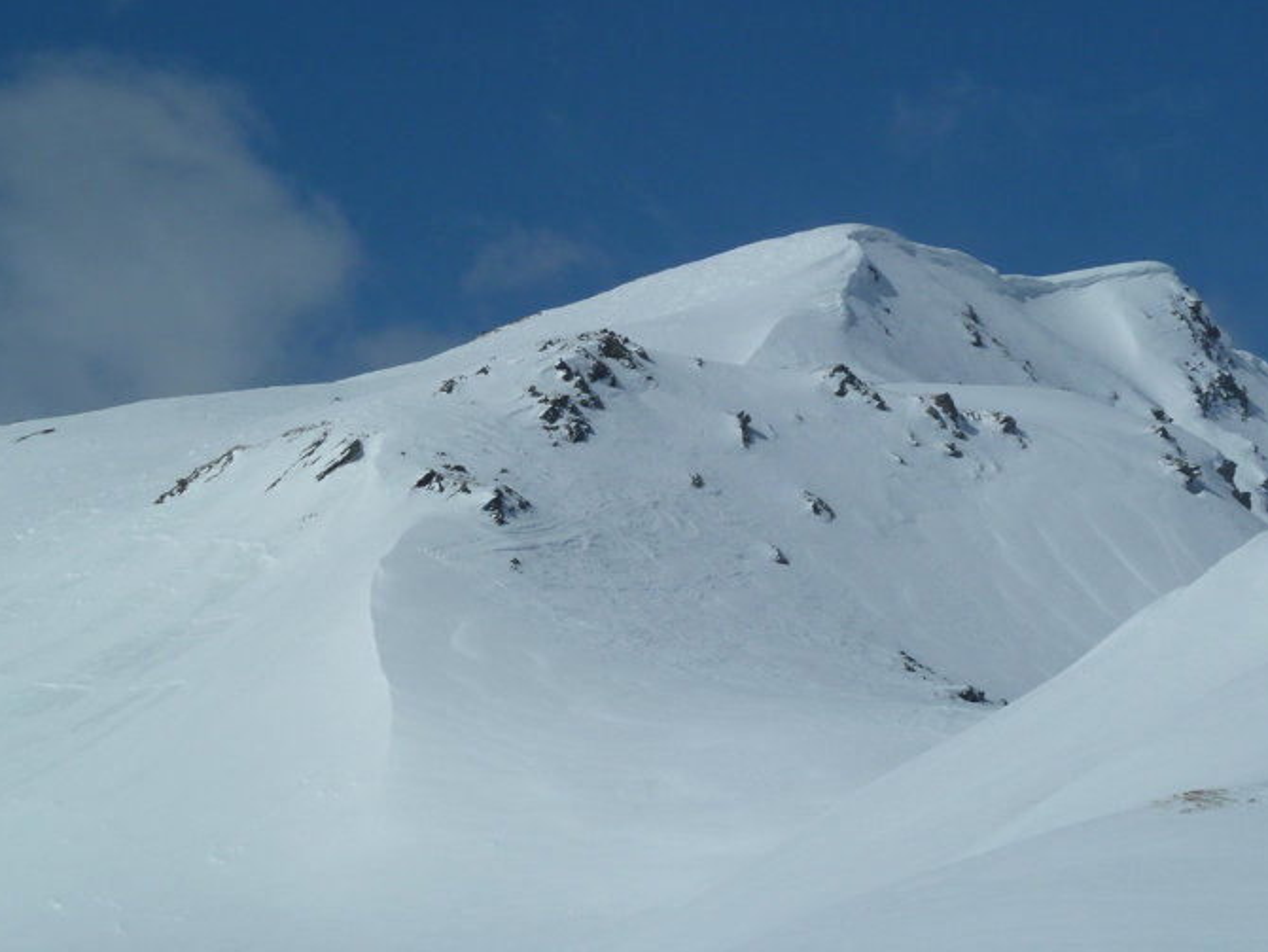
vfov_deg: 10.5
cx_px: 719
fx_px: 5203
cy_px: 399
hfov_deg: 13.9
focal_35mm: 142
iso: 80
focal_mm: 19.5
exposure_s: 1/1300
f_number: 6.3
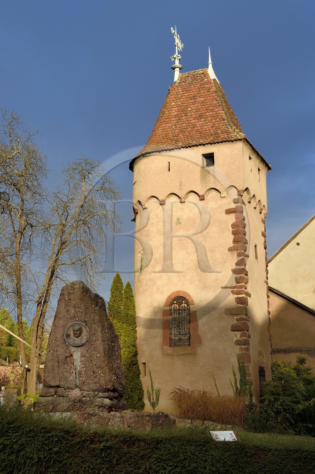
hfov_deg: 24.6
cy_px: 237
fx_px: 723
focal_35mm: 55
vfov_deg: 36.3
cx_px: 158
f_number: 9
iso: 200
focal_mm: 55
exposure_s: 1/250
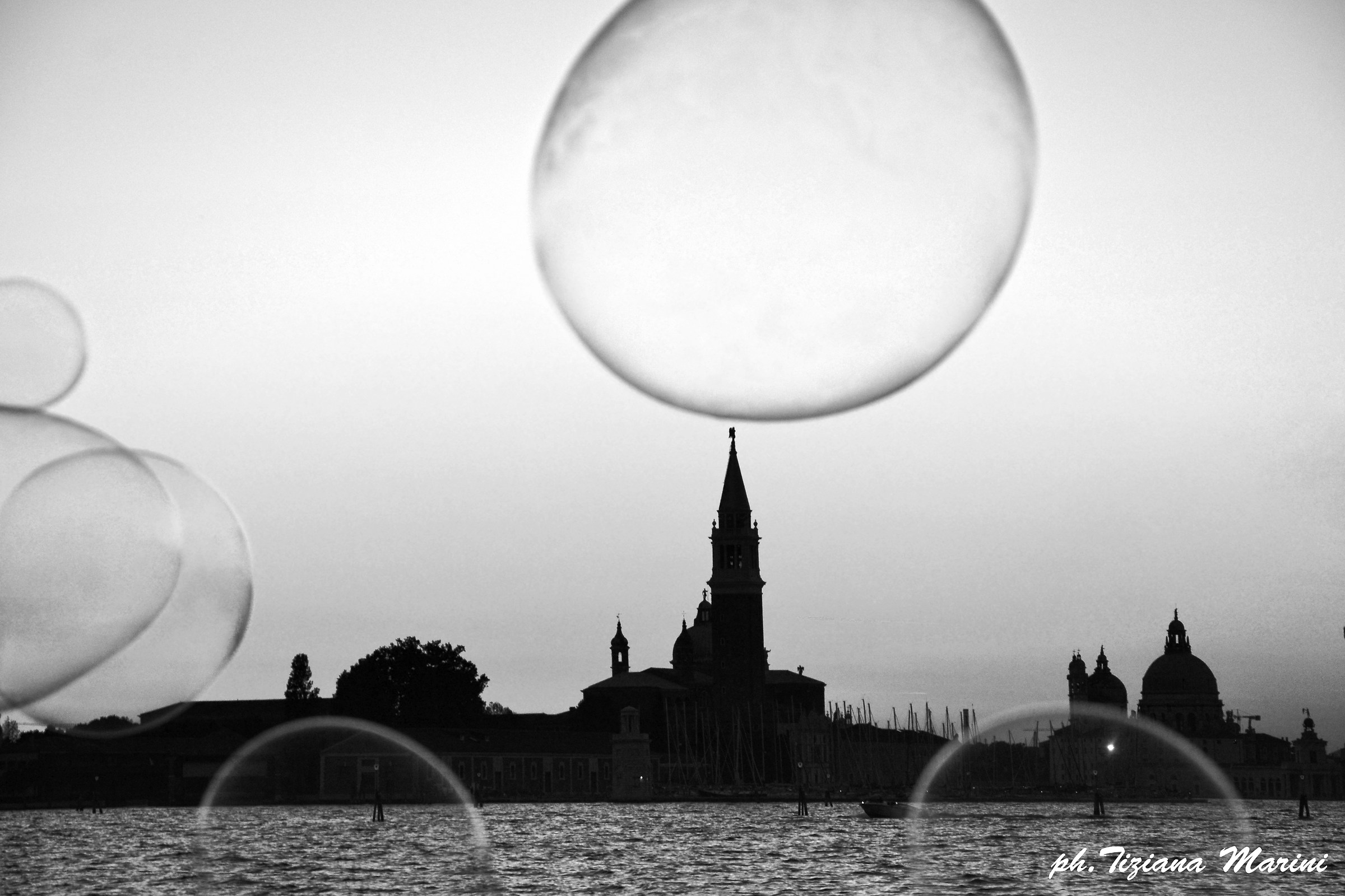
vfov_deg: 11.4
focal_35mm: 120
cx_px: 672
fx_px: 4483
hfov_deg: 17.1
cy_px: 448
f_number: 5.6
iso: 360
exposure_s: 1/125
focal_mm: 80
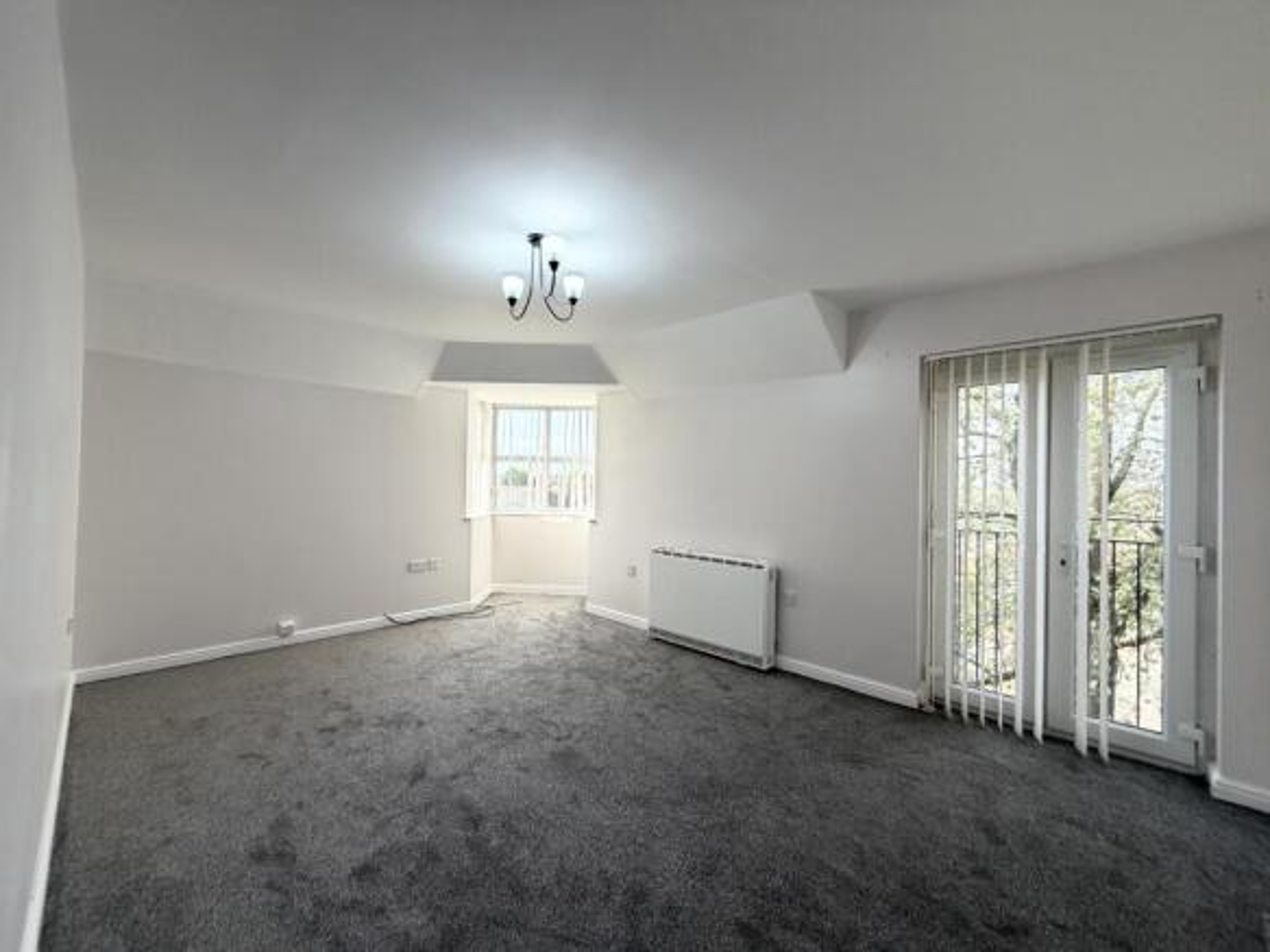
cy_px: 476
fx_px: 514
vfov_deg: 85.7
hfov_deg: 102.1
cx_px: 635
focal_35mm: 14
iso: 160
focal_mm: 2.22
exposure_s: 1/121
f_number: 2.2
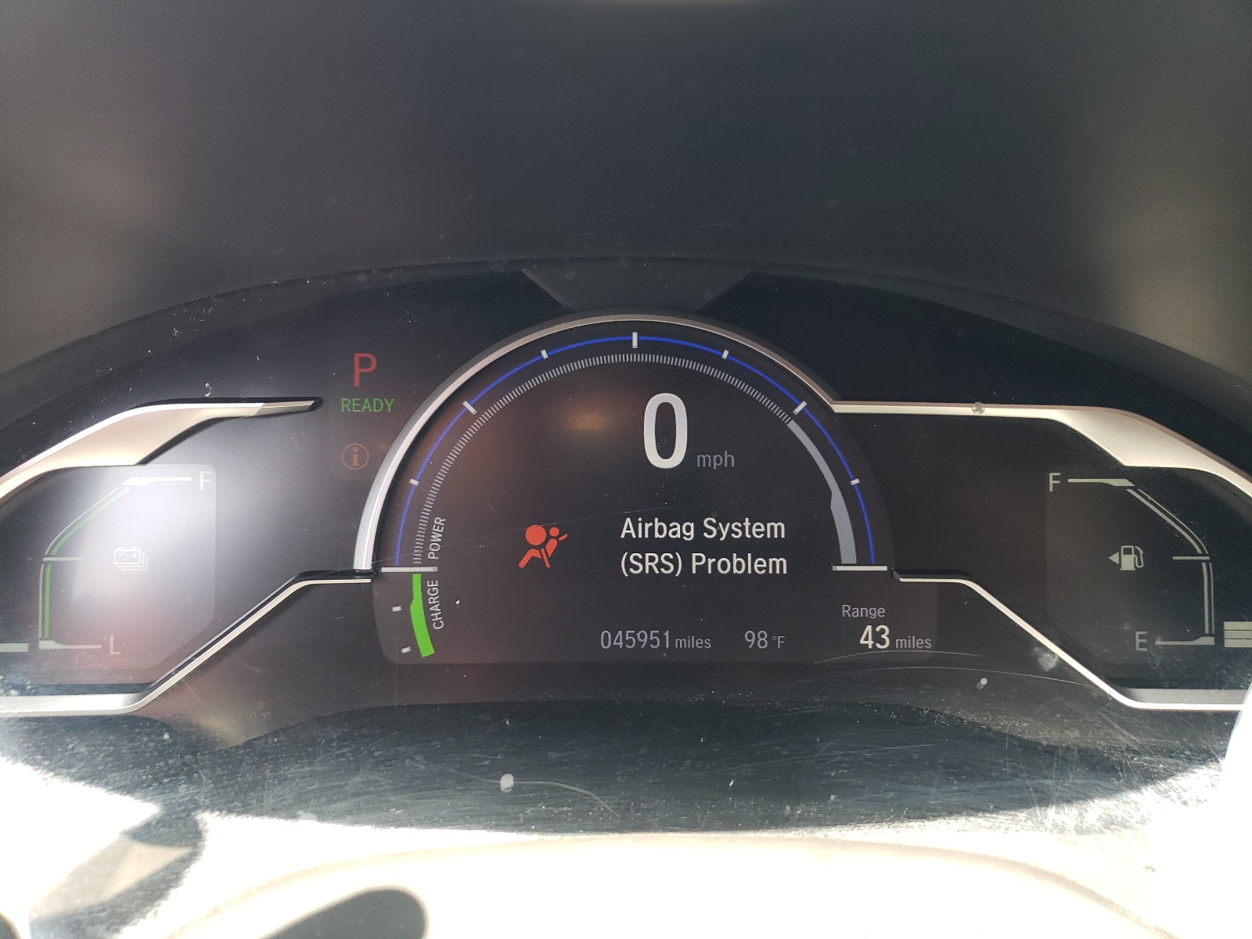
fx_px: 940
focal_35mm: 26
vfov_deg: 53.1
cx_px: 626
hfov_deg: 67.3
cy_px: 470
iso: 85
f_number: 1.5
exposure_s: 1/100
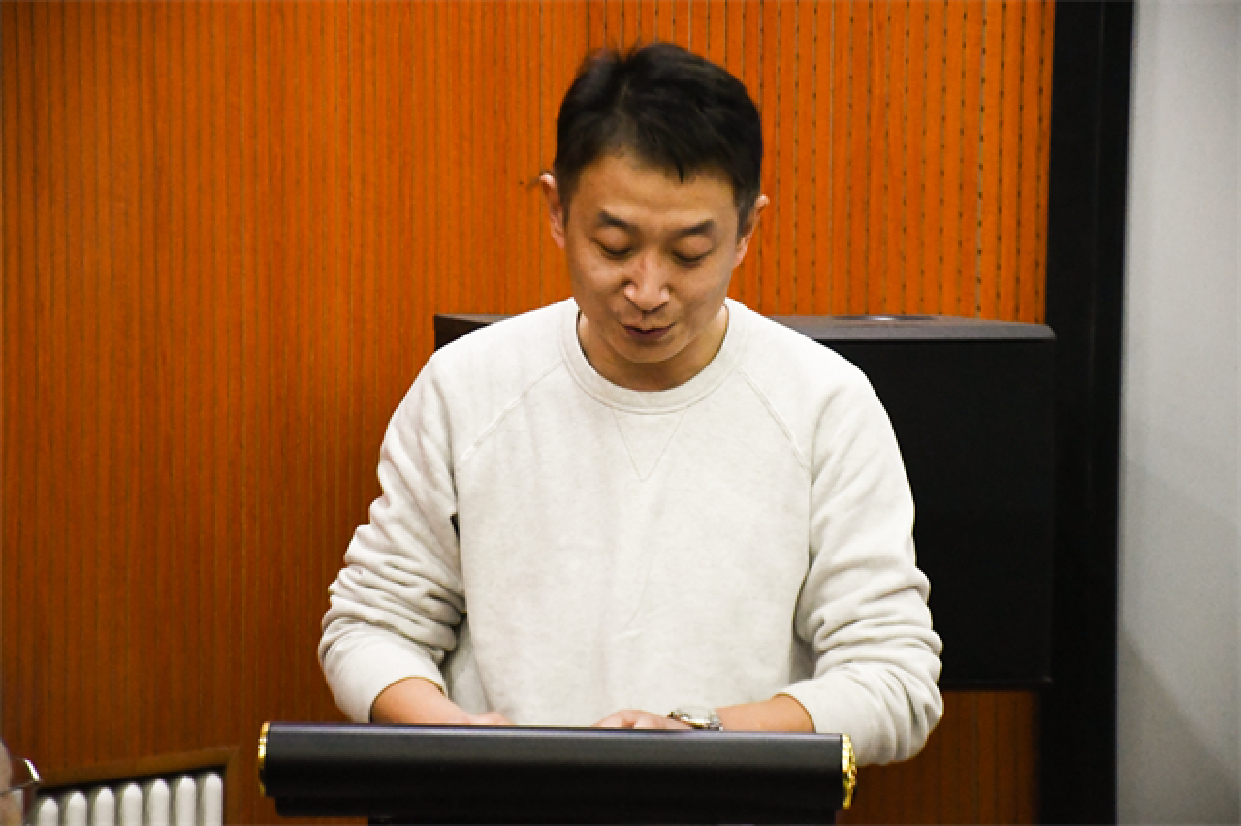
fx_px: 4892
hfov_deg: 14.5
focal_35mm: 142
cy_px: 413
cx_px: 620
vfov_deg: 9.7
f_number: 5.3
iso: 9000
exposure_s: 1/160
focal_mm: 95
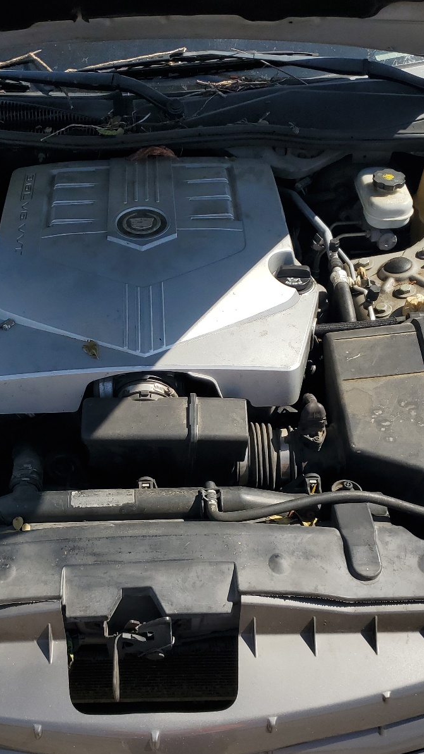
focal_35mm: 38
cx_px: 148
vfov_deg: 52.8
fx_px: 760
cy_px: 378
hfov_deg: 31.0
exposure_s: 1/3333
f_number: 1.5
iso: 50
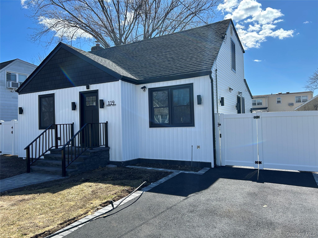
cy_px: 119
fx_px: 239
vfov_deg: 53.1
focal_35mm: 26
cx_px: 159
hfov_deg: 67.3
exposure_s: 1/2915
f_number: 1.5
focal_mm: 5.7
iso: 50
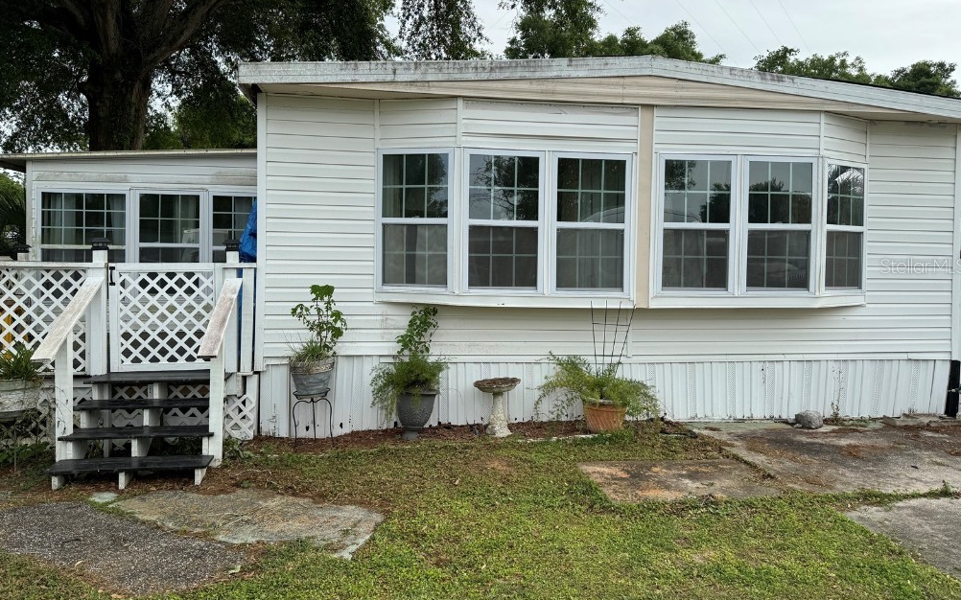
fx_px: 681
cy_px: 265
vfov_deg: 47.5
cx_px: 480
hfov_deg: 70.4
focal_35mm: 26
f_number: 1.78
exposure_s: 1/1980
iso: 80
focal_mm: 6.86
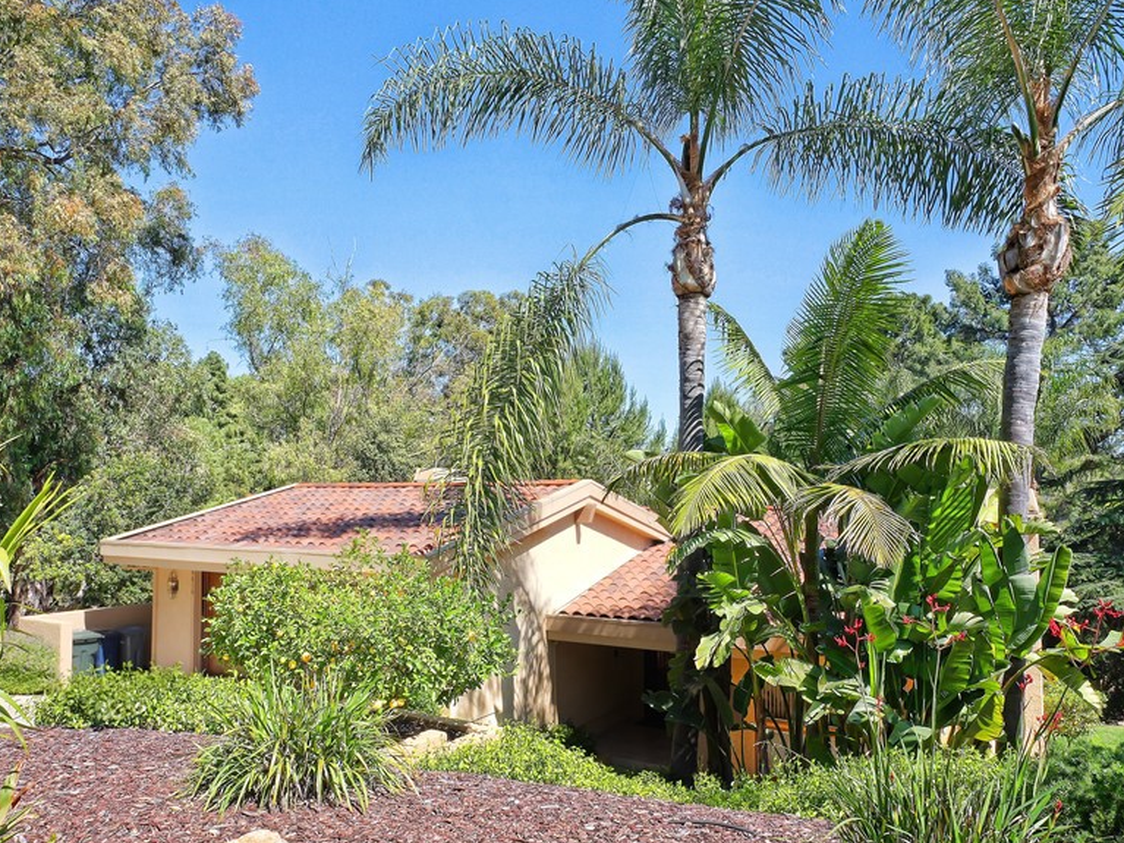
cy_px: 458
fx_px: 779
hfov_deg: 71.6
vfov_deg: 56.7
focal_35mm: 24
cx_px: 565
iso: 320
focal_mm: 9
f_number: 11
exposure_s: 1/200
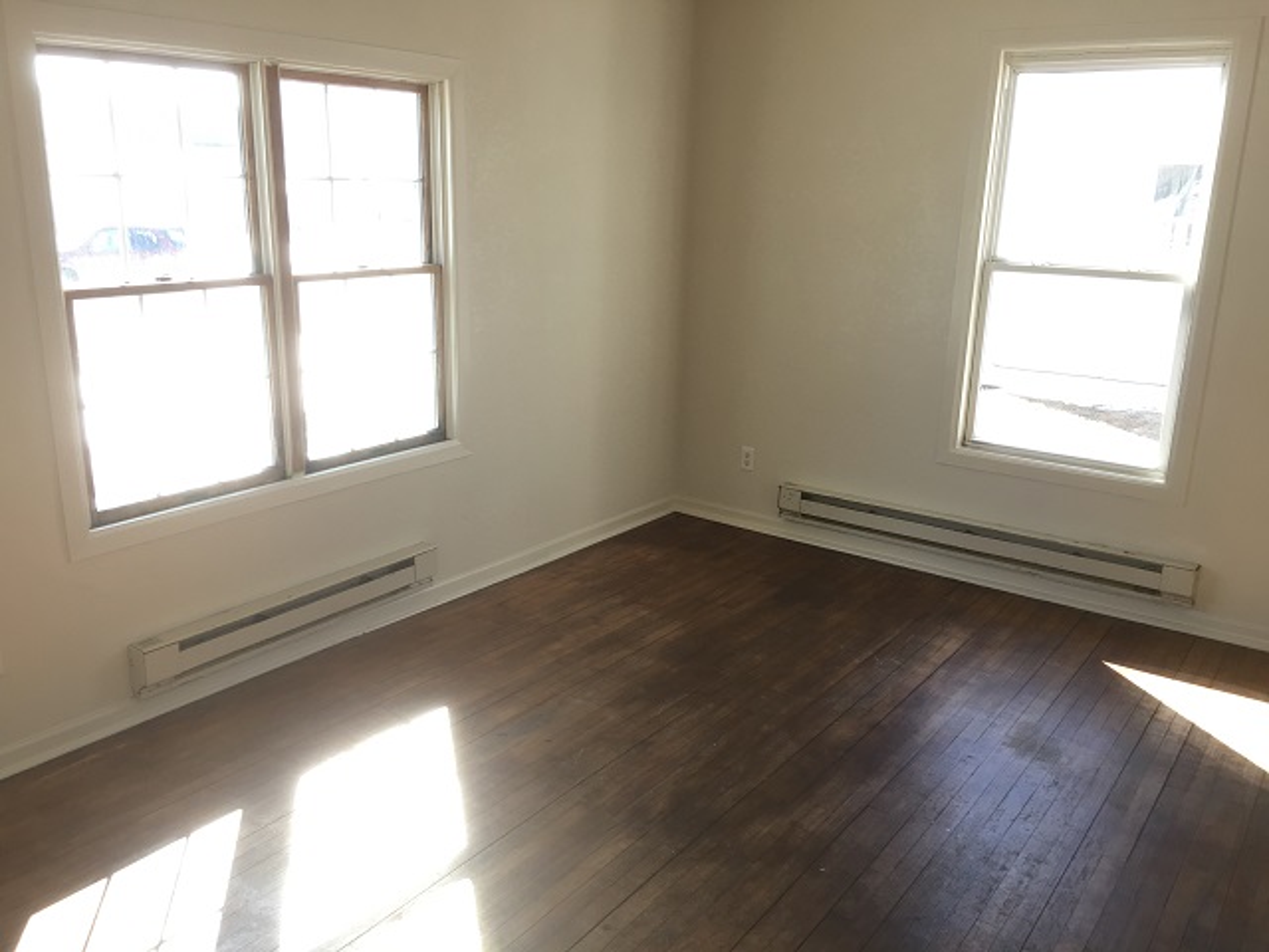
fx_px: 1063
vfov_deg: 48.2
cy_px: 476
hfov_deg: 61.7
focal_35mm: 29
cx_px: 634
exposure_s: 1/120
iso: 32
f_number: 2.2
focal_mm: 4.15
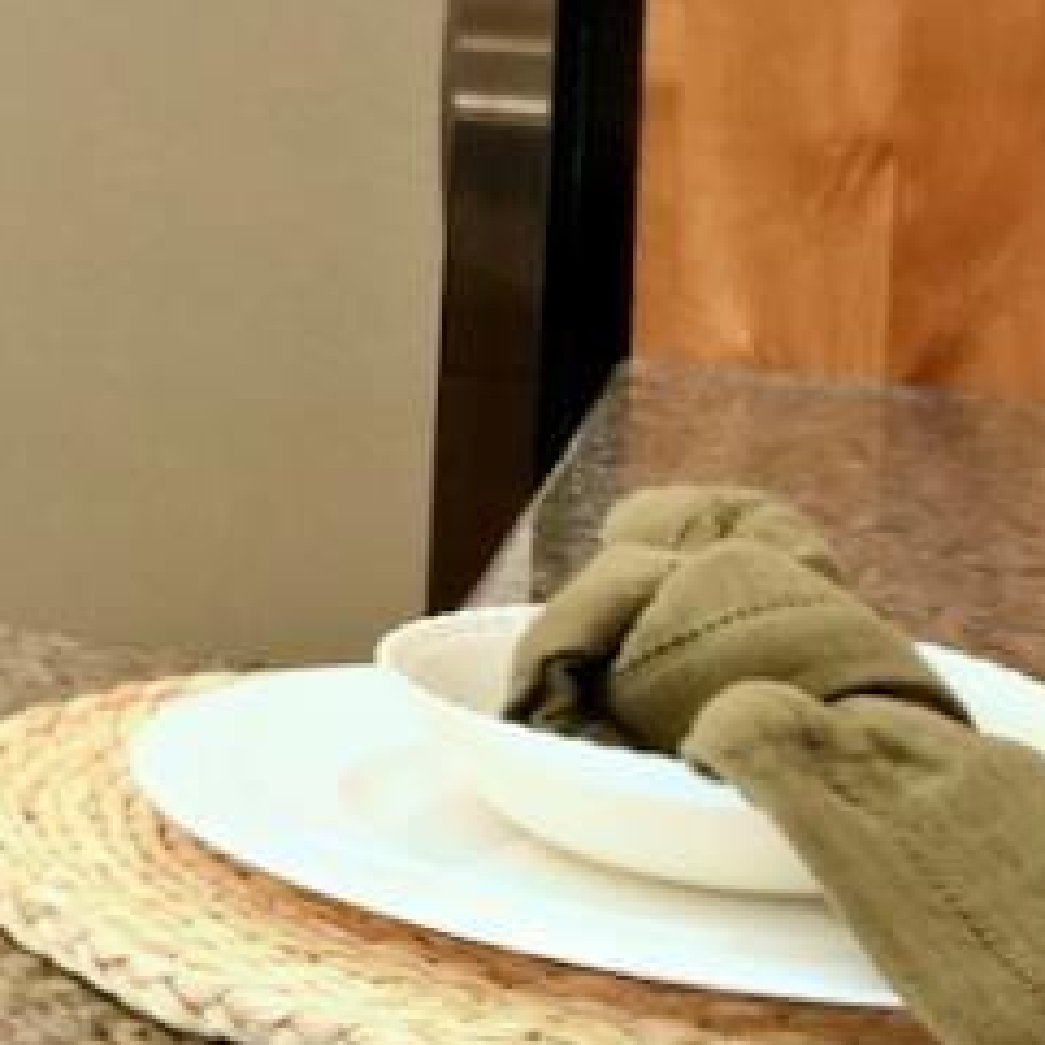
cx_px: -1951
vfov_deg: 13.3
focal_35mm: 127
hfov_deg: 10.4
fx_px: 4338
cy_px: -228
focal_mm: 10
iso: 400
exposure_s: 1/125
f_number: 7.1
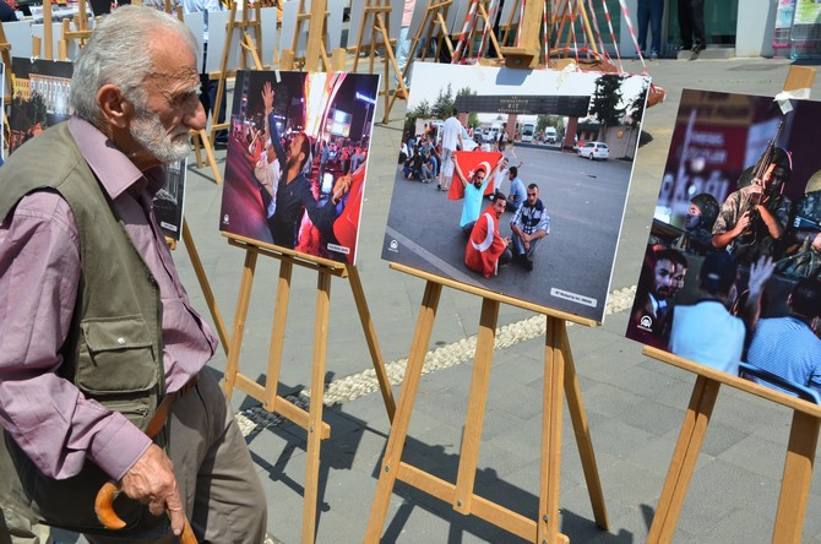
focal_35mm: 42
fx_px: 956
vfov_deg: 31.8
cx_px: 410
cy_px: 272
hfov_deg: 46.5
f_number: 8
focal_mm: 28
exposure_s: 1/250
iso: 100
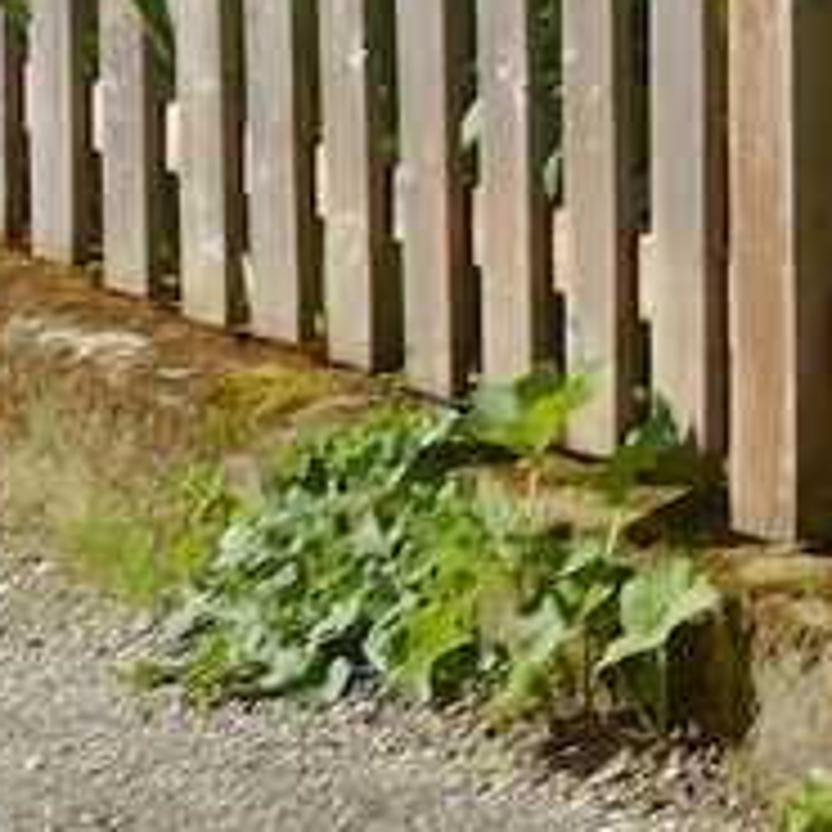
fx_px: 8375
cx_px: 2188
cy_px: -1210
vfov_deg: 5.5
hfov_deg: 5.4
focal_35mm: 308
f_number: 5
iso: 200
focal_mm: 42
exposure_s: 1/800
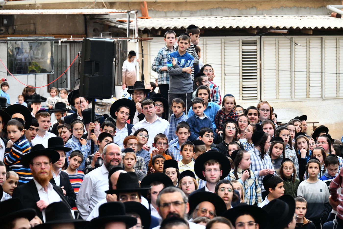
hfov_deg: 16.8
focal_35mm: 122
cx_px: 172
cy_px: 114
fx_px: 1162
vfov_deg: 11.2
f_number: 5.6
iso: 800
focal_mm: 122
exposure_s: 1/320
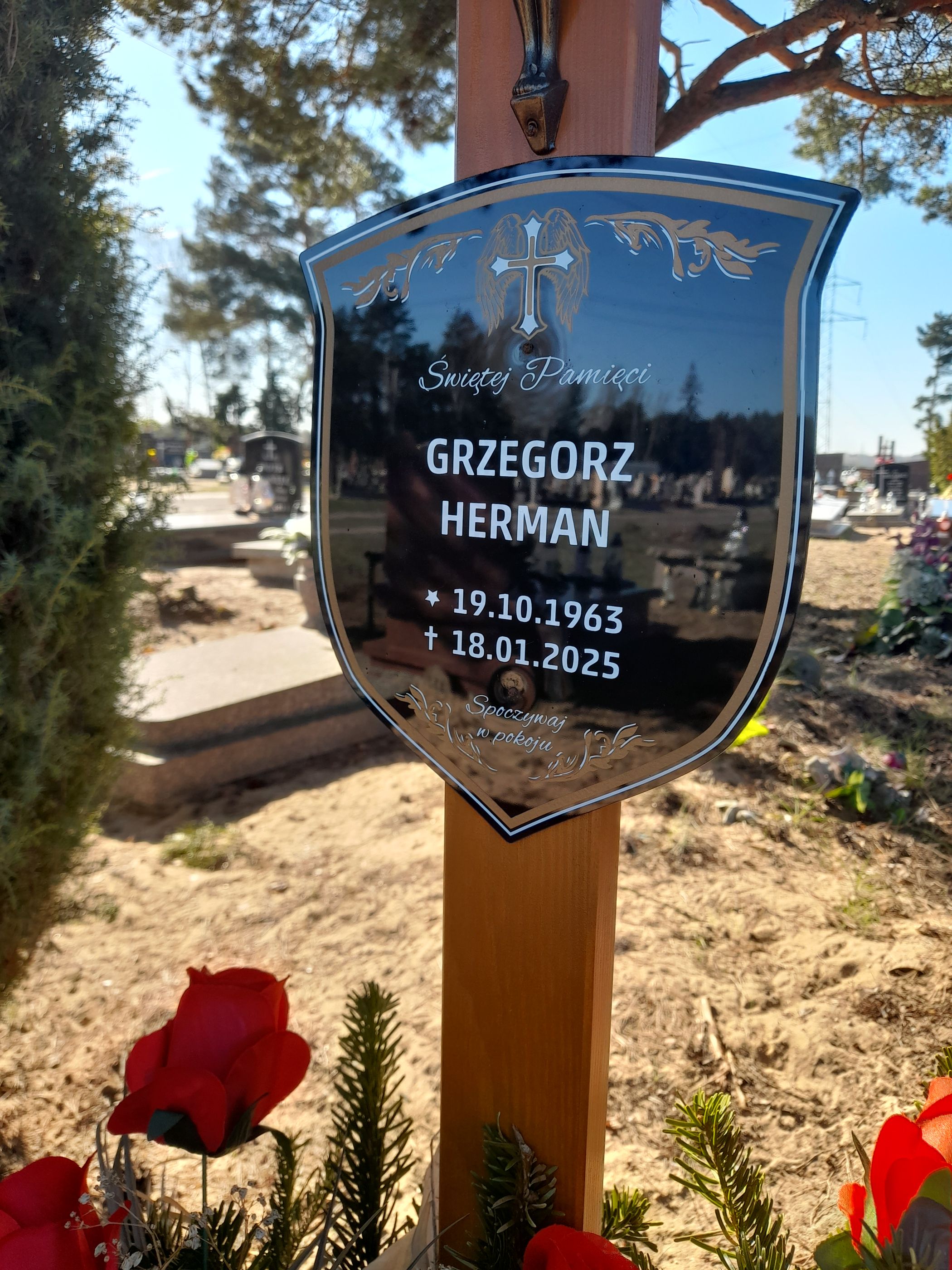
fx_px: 917
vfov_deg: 69.4
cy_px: 635
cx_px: 476
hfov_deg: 54.9
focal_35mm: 25
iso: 20
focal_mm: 4.6
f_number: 2
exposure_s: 1/173
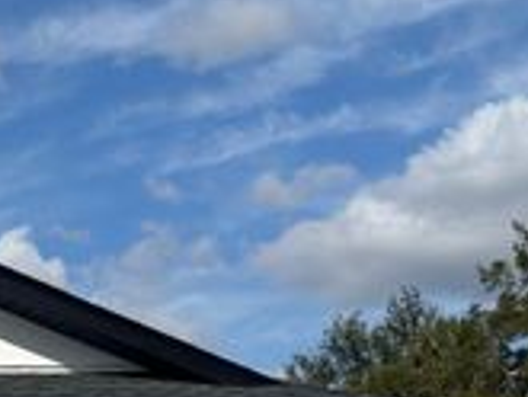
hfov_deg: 17.3
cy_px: 573
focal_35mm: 106
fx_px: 1618
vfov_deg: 13.3
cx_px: -186
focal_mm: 6.76
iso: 100
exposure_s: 1/15385
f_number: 1.78
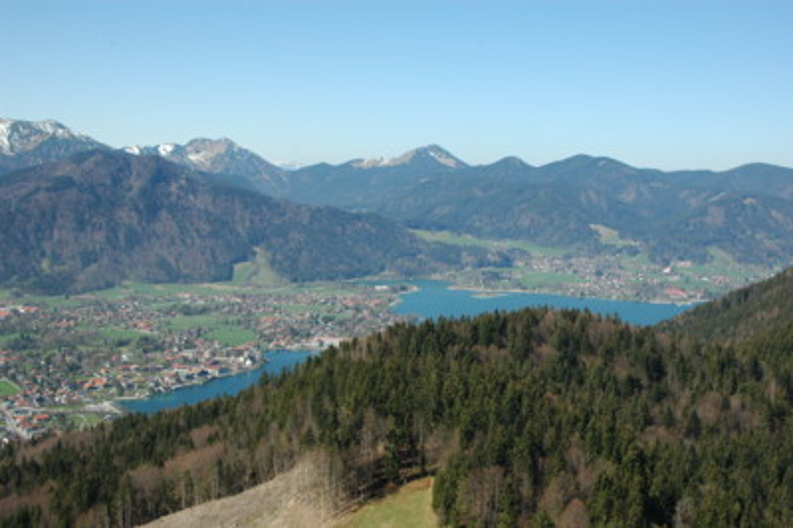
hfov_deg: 46.4
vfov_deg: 31.8
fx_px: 924
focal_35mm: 42
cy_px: 264
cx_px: 396
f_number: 11
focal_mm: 28
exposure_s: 1/200
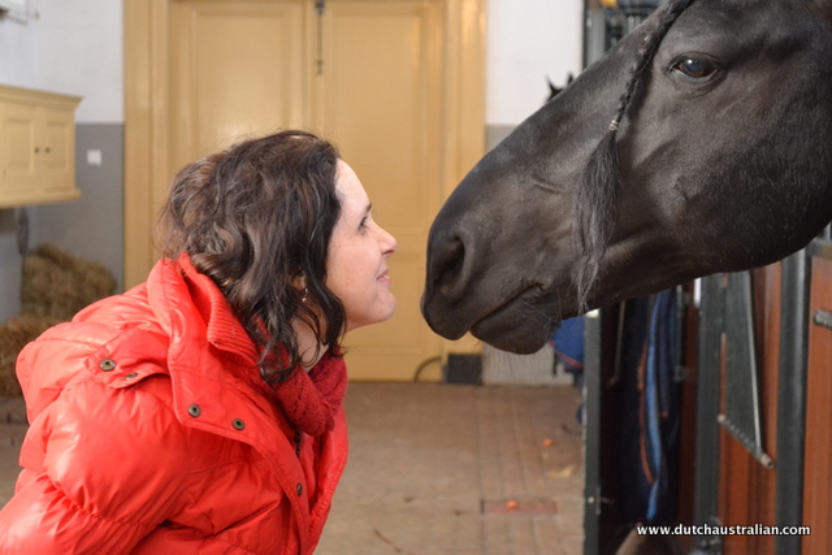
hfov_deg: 28.1
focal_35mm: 72
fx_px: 1664
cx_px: 416
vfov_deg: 18.9
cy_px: 278
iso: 3200
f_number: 5.6
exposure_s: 1/50
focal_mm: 48
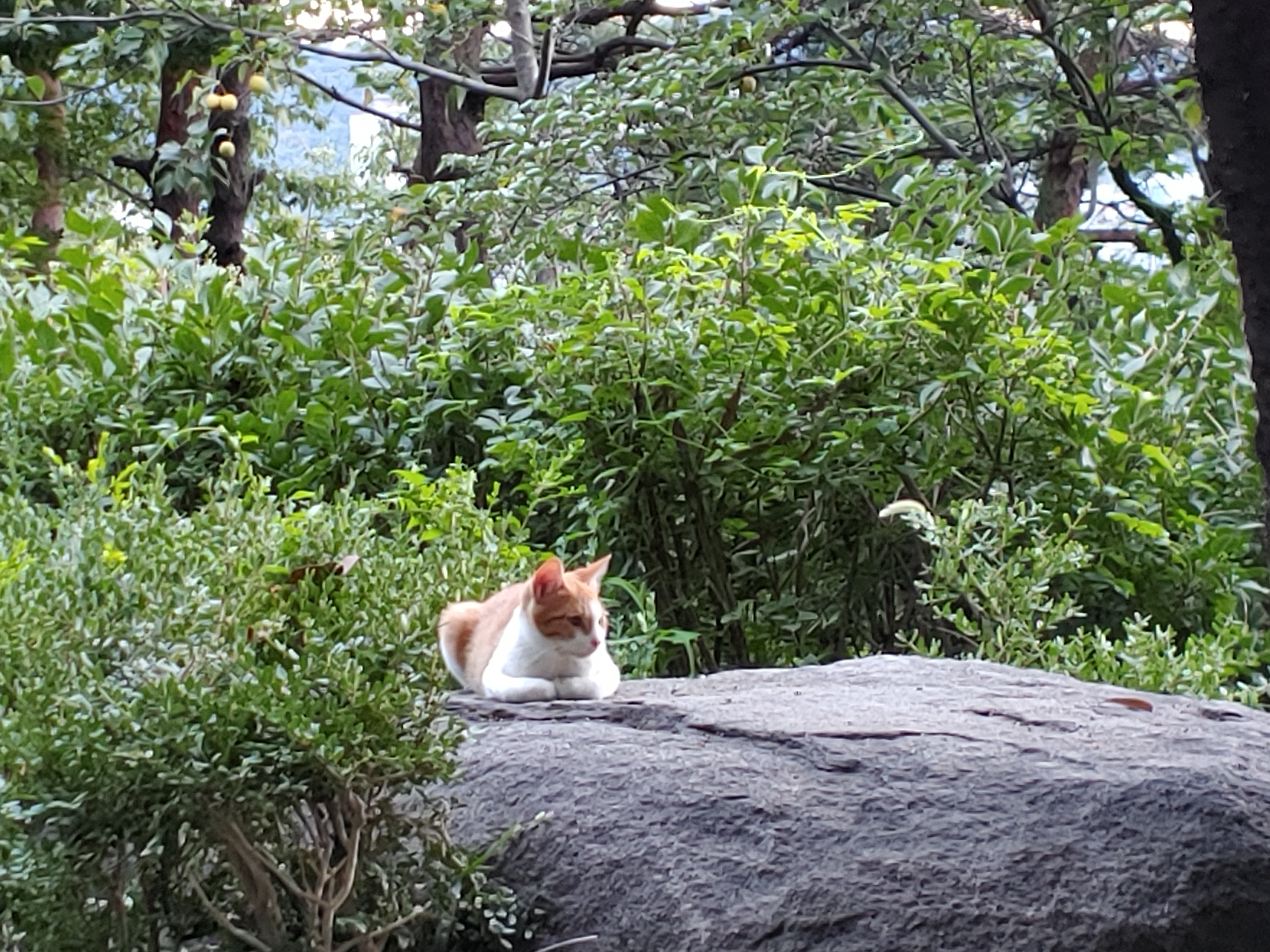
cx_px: 649
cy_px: 479
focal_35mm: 115
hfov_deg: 17.1
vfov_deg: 12.9
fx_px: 4219
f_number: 1.5
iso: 200
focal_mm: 4.23
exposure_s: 1/24
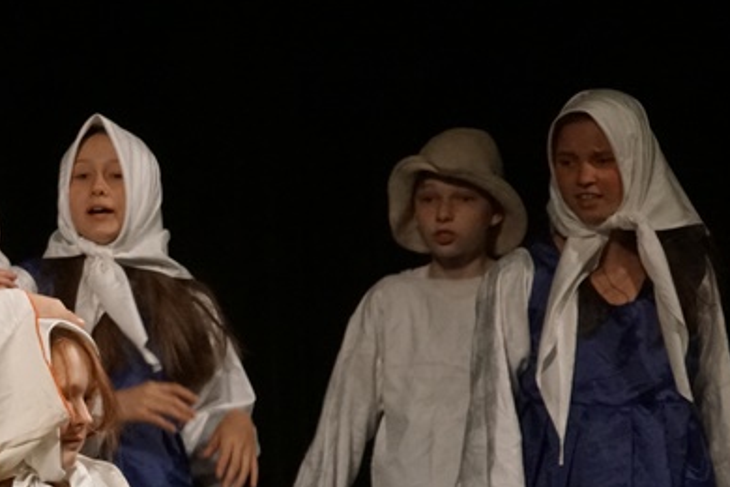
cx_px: -178
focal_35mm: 385
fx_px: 7806
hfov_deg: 5.3
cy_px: 553
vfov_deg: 3.6
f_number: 9
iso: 3200
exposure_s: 1/100
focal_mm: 100
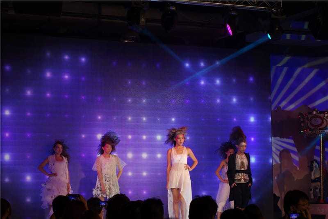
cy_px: 110
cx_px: 164
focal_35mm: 100
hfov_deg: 20.4
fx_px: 911
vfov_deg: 13.7
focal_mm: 37.1
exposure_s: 1/200
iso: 400
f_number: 4.9
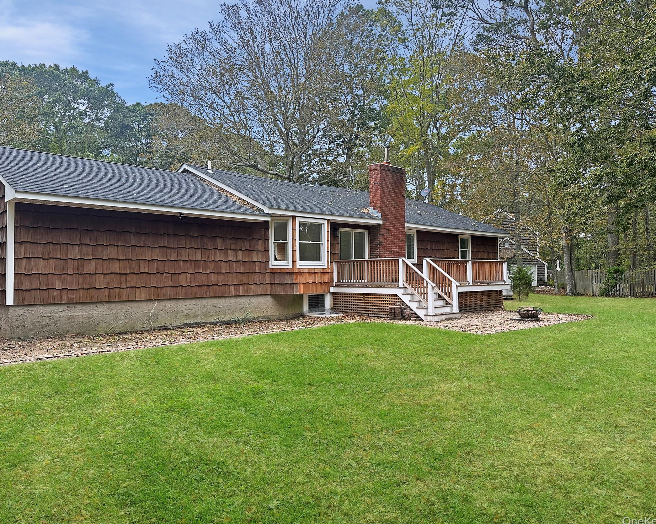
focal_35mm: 26
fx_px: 505
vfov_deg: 54.9
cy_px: 257
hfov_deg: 66.0
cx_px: 331
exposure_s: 1/444
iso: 80
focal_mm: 6.86
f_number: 1.78
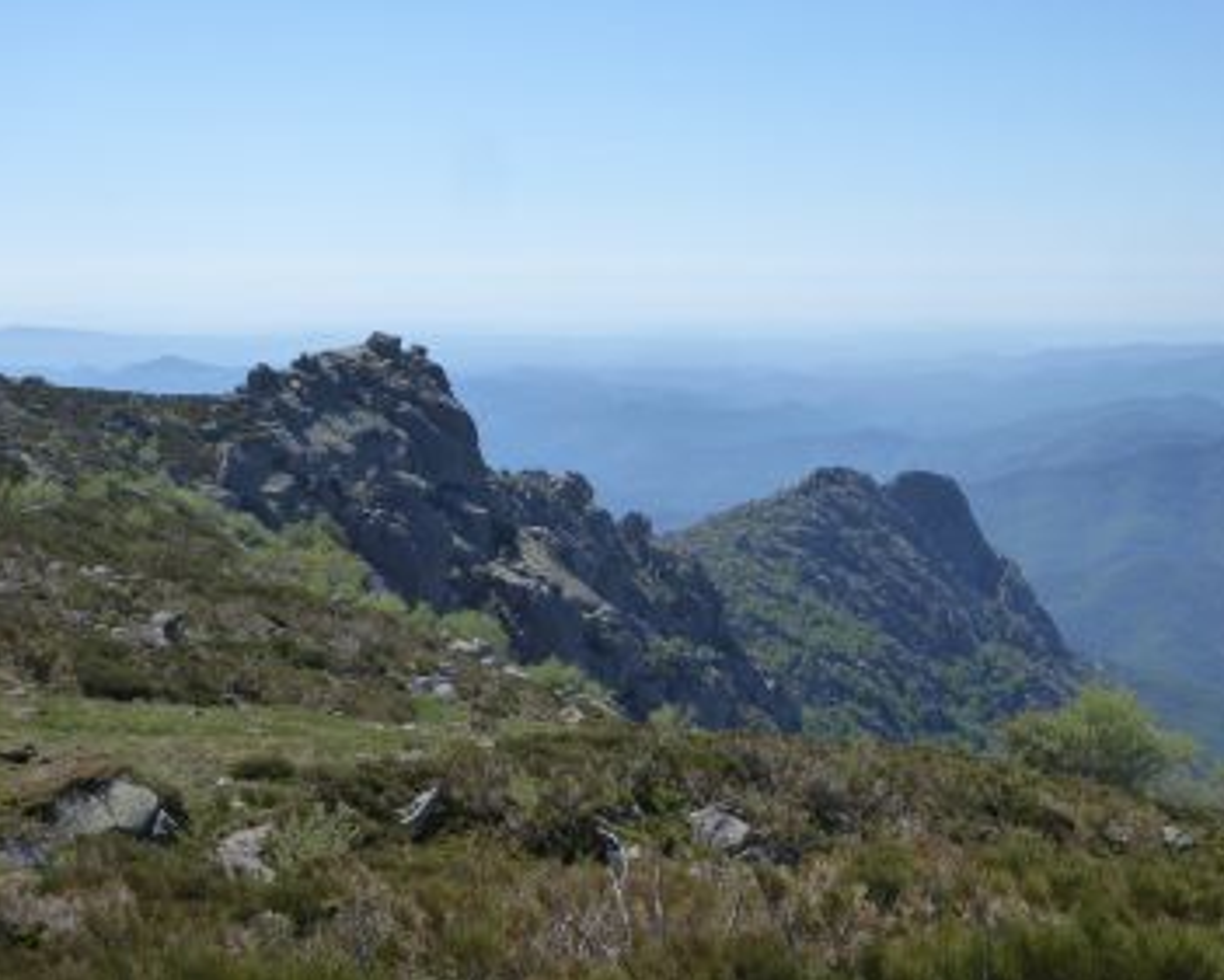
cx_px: 663
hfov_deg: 31.9
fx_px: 2138
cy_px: 464
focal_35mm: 59
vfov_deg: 25.8
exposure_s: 1/800
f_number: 4.1
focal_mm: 9
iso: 125
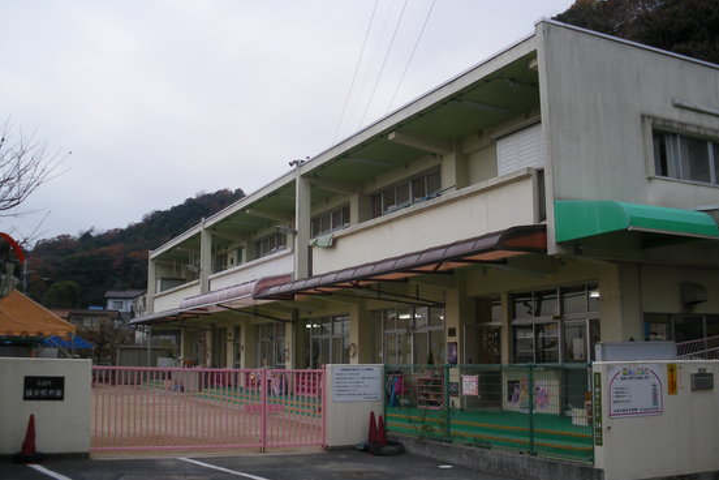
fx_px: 759
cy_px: 231
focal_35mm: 38
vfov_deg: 35.0
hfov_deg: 50.7
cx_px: 363
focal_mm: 6.3
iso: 80
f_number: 3.5
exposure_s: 1/80
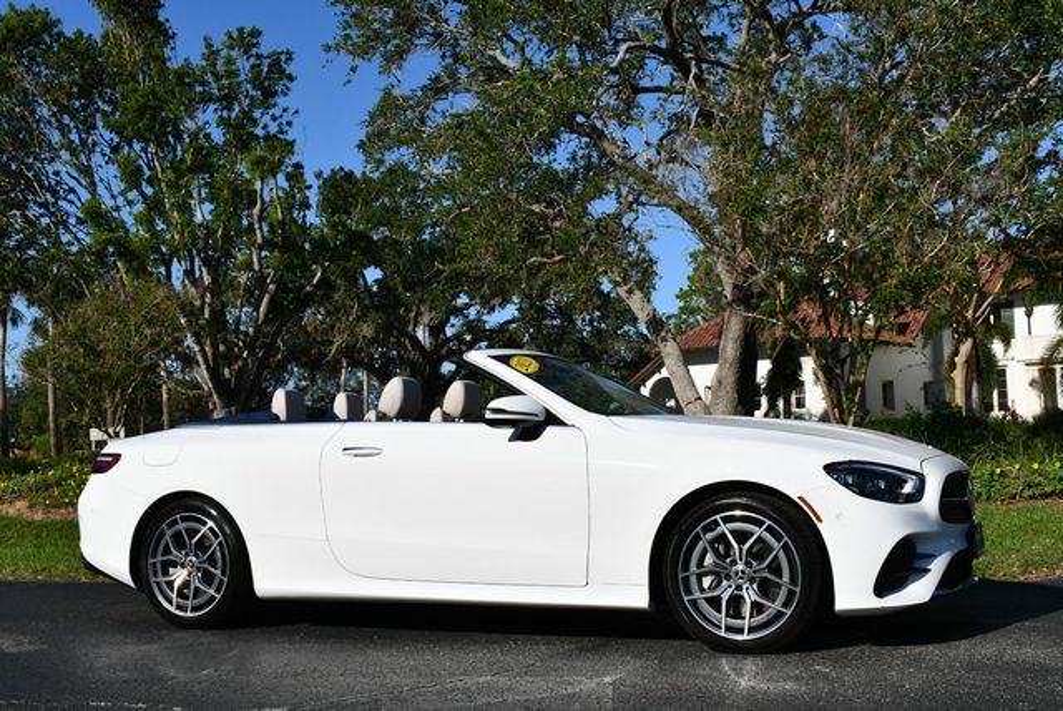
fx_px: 1300
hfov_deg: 44.5
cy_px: 356
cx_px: 532
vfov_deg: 30.6
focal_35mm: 44
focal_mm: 22
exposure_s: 1/400
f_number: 10
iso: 100
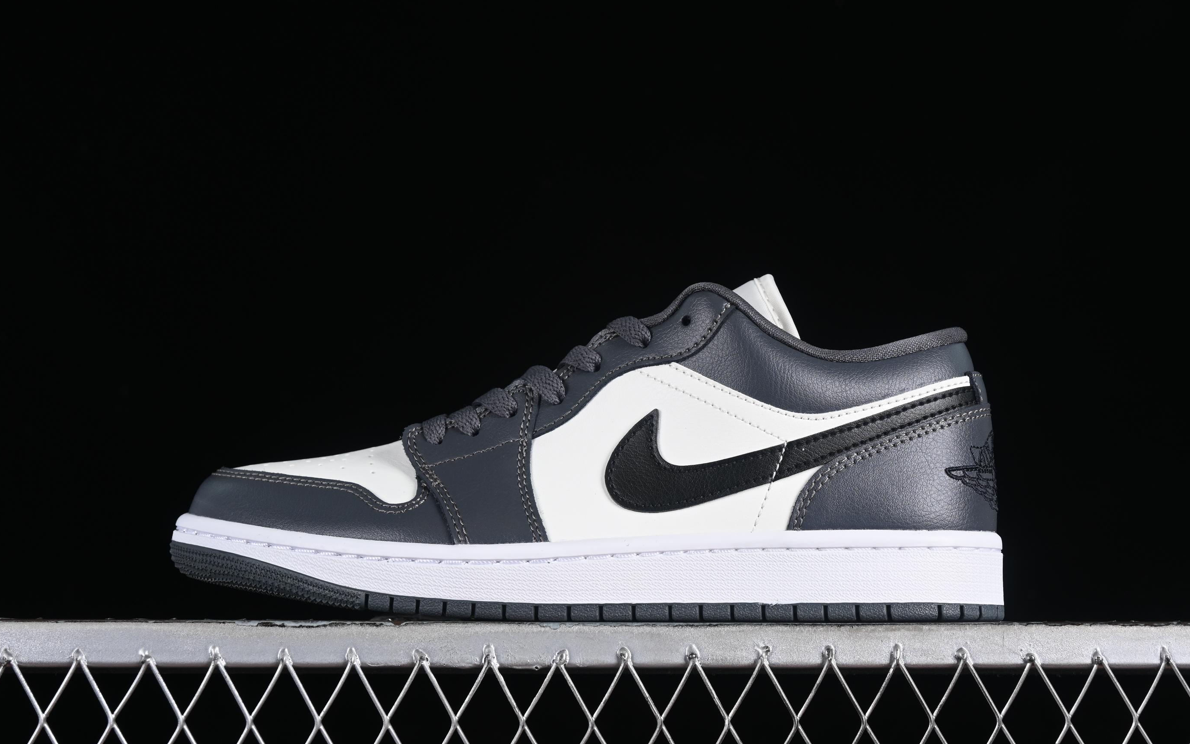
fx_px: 2497
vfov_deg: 16.9
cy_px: 377
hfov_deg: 26.8
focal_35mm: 77
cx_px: 594
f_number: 7.1
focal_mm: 50
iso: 160
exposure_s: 1/60
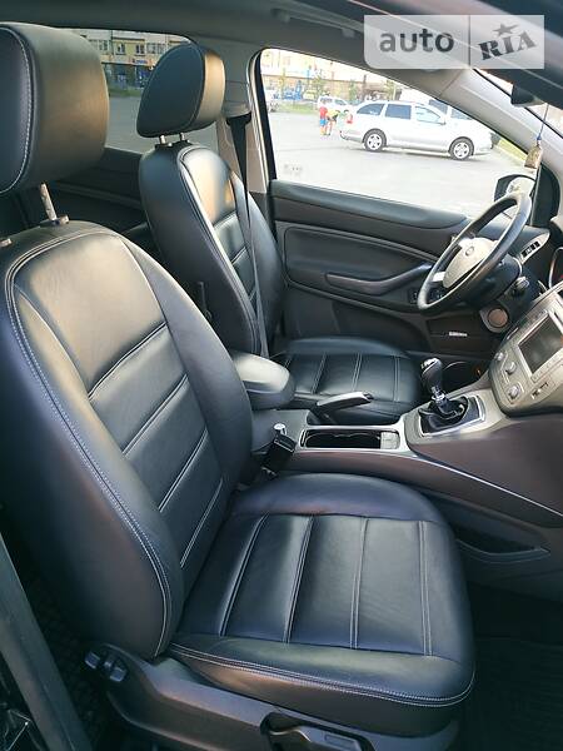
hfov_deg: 56.8
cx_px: 282
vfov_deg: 71.6
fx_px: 520
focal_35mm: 24
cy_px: 376
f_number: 1.9
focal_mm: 3.9
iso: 250
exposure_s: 1/33
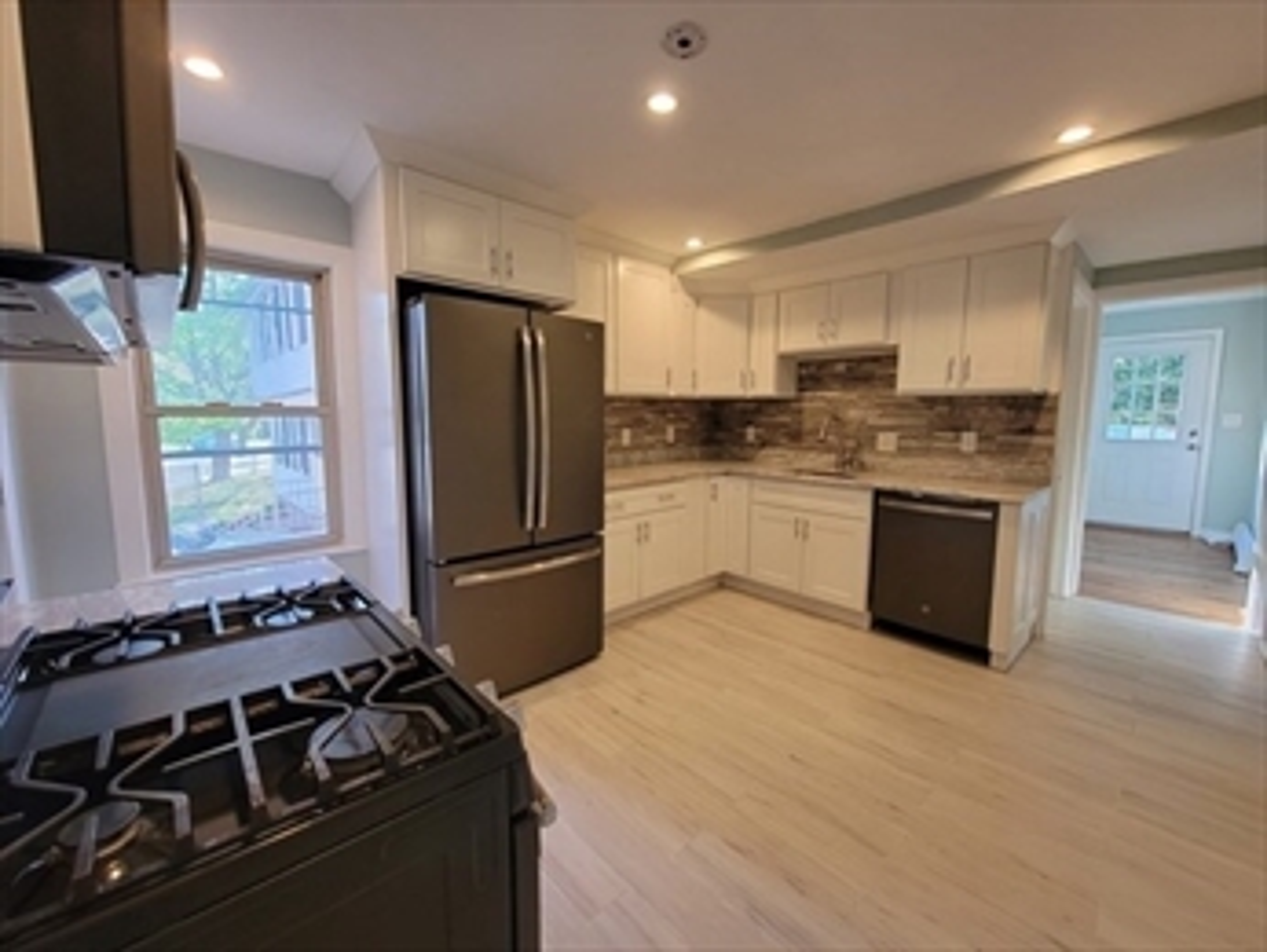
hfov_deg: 106.1
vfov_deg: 90.0
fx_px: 476
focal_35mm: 13
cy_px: 476
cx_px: 634
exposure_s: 1/59
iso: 125
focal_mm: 2.2
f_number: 2.2
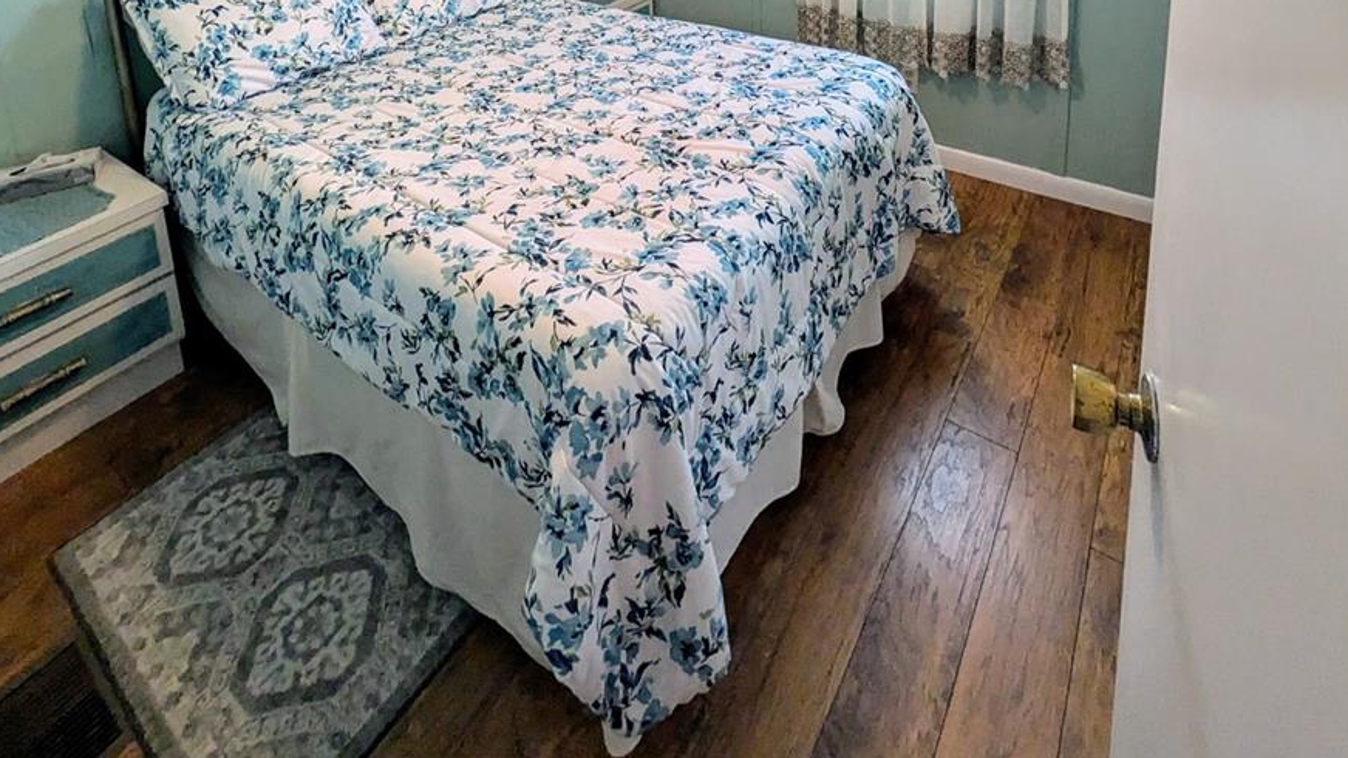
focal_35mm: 21
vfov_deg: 41.5
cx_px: 678
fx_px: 750
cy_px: -94
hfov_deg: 83.9
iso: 278
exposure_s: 1/120
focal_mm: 1.83
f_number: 2.2
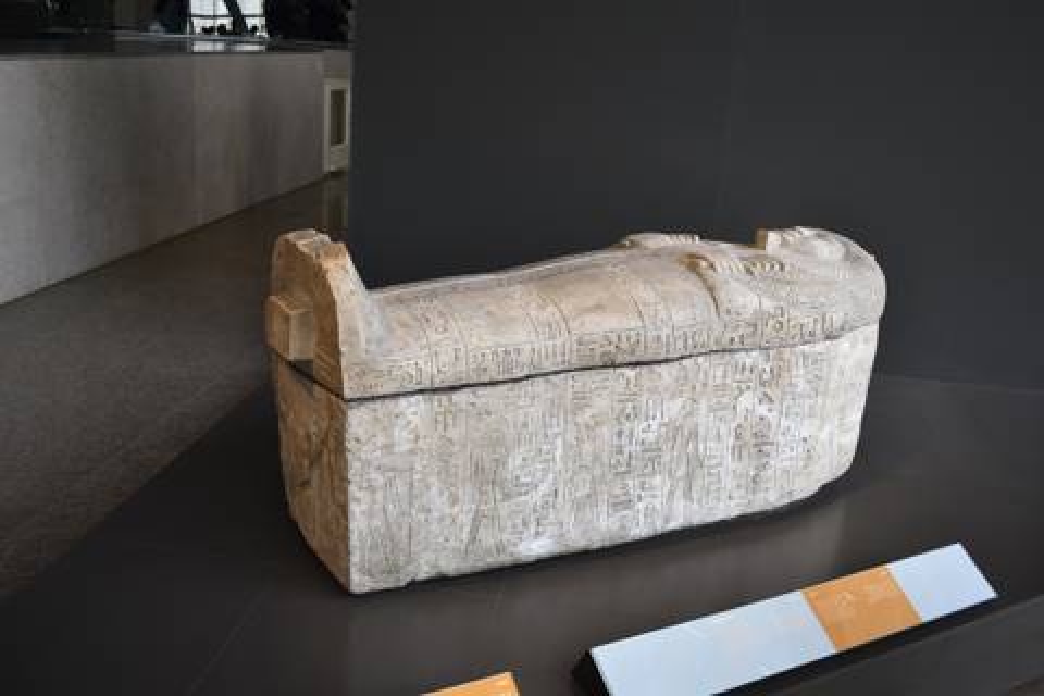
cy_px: 348
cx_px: 522
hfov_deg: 57.2
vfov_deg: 40.0
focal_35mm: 33
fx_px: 957
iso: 400
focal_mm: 22
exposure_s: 1/80
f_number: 4.5
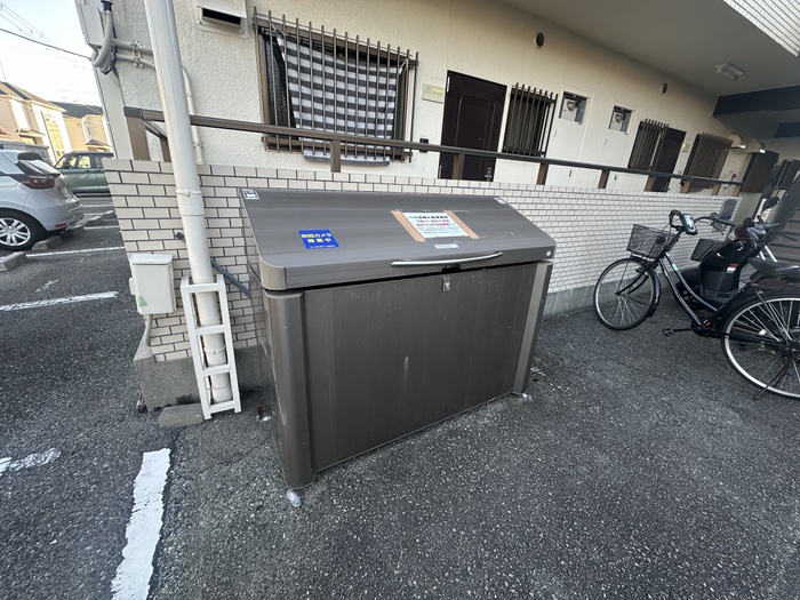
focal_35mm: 14
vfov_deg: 85.7
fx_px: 324
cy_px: 300
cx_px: 400
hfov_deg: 102.1
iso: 40
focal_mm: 2.22
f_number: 2.2
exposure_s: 1/99
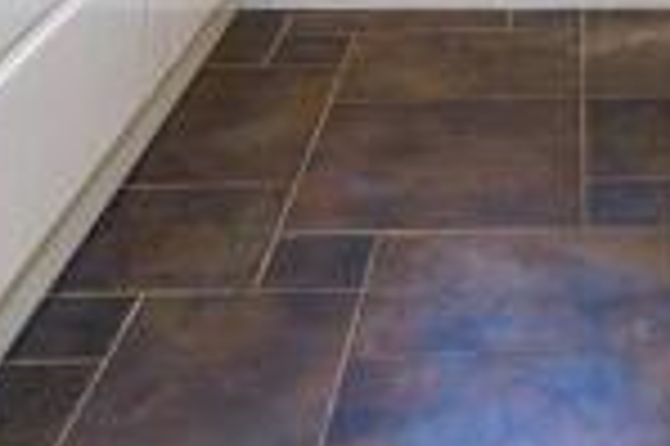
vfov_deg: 14.4
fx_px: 1394
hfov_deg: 26.5
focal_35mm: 75
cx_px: 549
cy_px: -502
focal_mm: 11.2
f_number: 7.1
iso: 160
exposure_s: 1/20
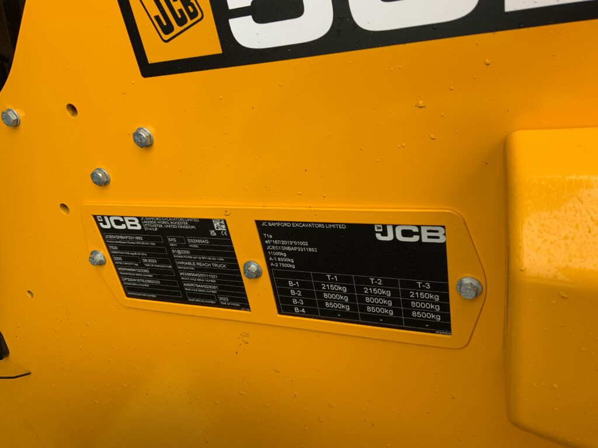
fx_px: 501
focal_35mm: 29
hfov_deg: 61.7
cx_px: 299
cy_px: 224
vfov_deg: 48.2
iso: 64
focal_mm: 3
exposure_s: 1/112
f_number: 1.8
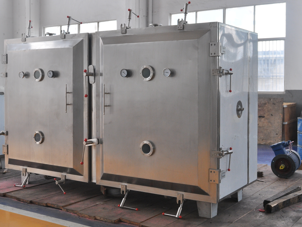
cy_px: 104
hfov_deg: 39.6
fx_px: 419
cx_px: 131
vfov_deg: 30.2
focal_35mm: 48
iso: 500
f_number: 7.1
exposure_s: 1/125
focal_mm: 24
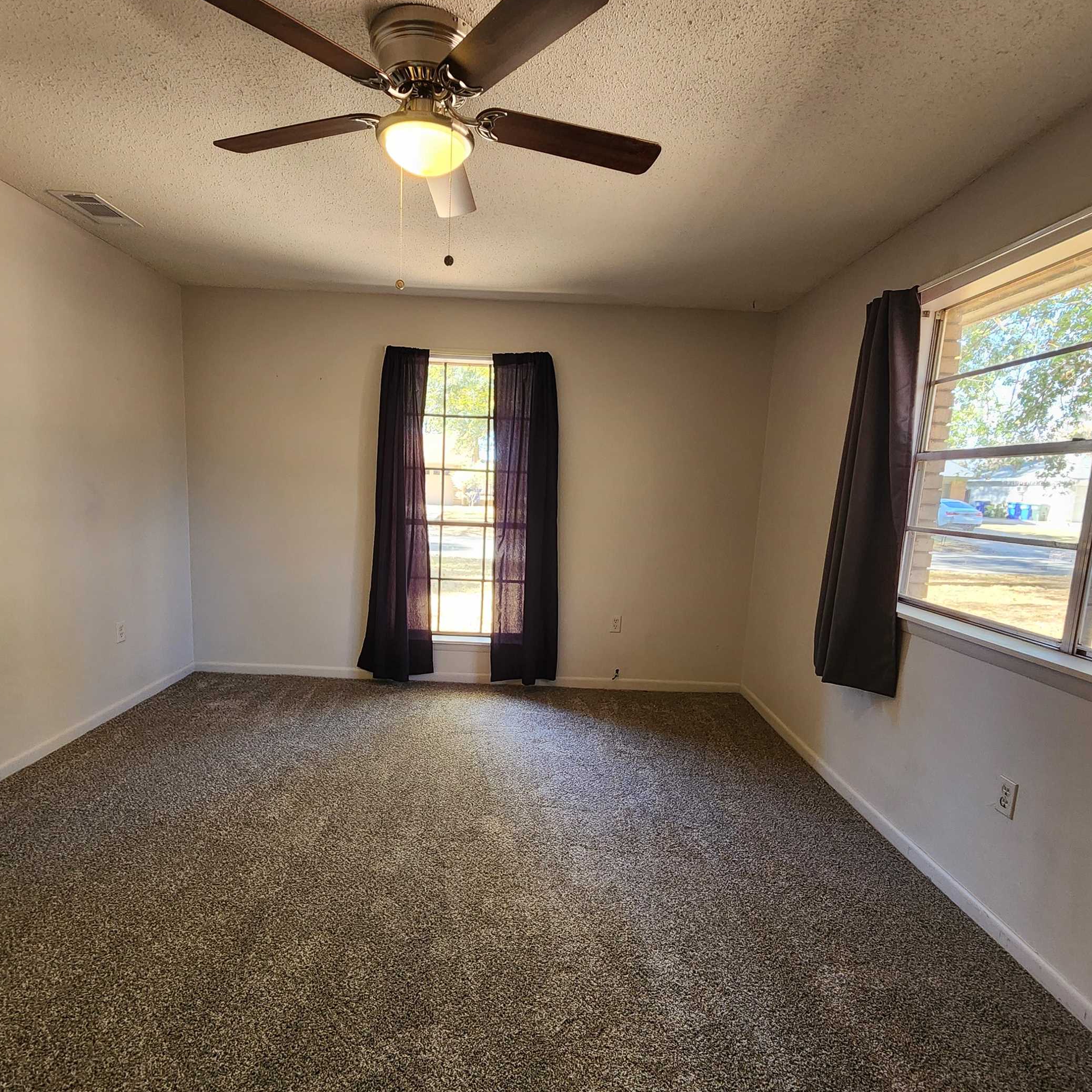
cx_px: 522
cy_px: 591
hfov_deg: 83.9
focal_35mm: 17
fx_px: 607
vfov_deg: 83.8
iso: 200
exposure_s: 1/60
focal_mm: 2.2
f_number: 2.2
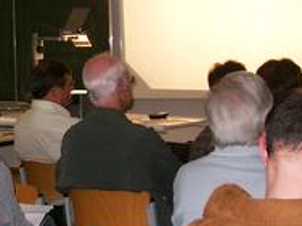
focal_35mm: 126
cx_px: 8
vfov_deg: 11.7
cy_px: 37
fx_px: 1099
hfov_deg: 15.4
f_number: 2.6
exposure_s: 1/60
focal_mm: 7.6
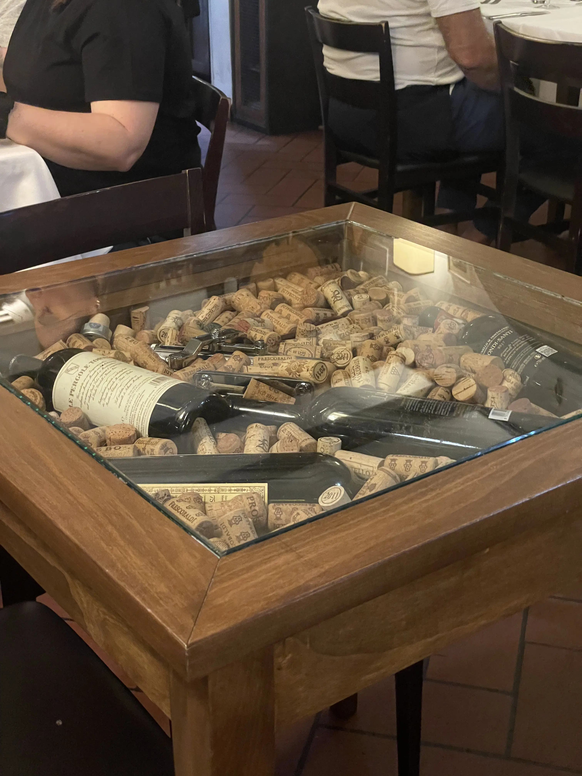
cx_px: 291
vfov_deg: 36.8
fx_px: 1166
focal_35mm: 52
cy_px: 388
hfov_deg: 28.0
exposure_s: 1/50
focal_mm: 6
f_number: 2
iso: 800
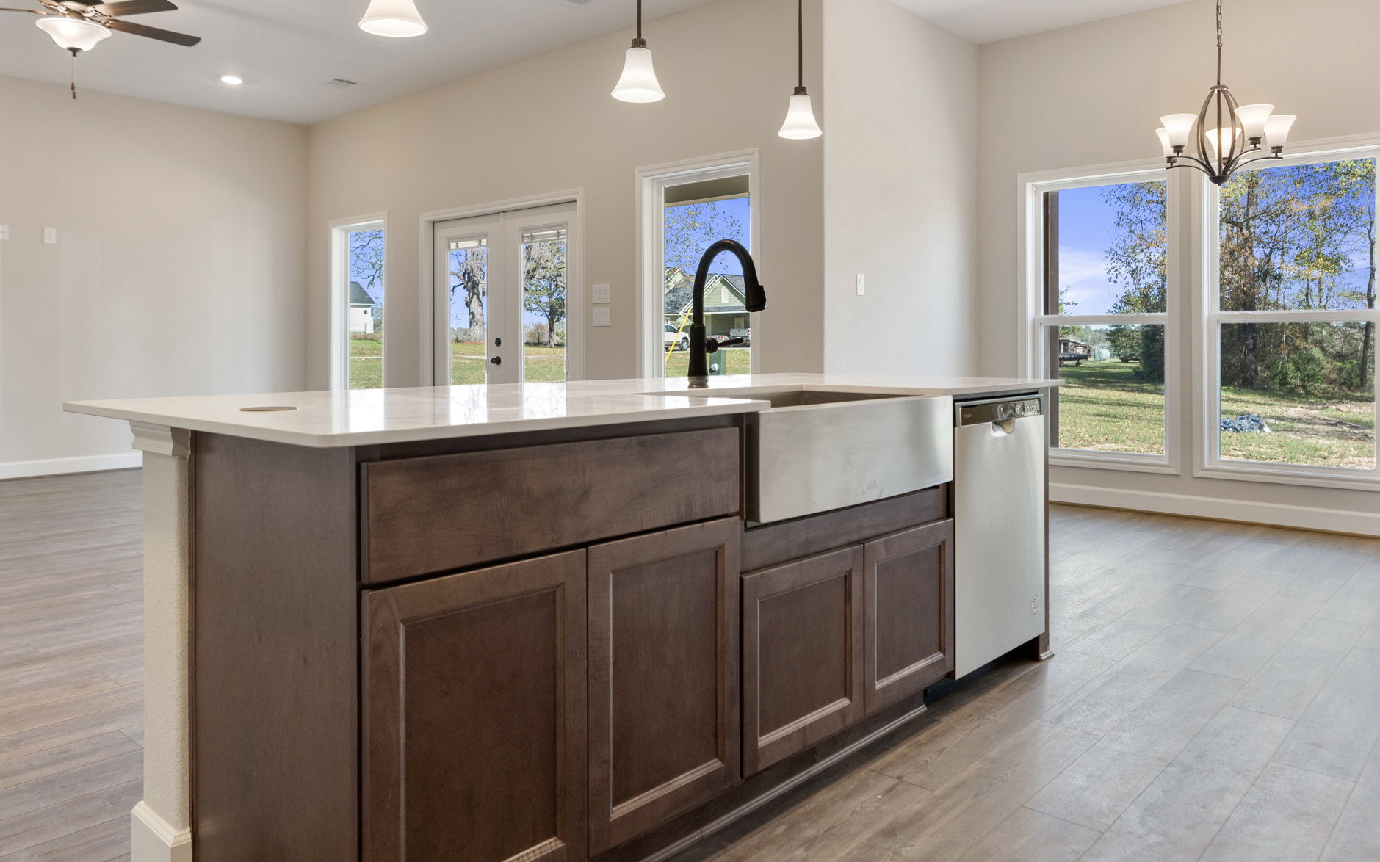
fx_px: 940
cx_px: 693
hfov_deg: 72.6
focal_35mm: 25
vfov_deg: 49.2
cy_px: 394
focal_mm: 16
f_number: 2.8
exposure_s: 1/30
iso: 125
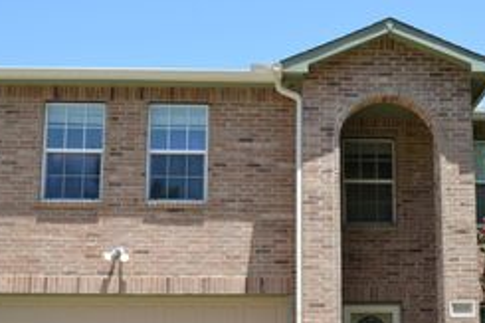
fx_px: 740
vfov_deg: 24.2
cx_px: 307
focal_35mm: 55
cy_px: 259
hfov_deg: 36.0
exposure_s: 1/200
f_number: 7.1
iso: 100
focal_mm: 18
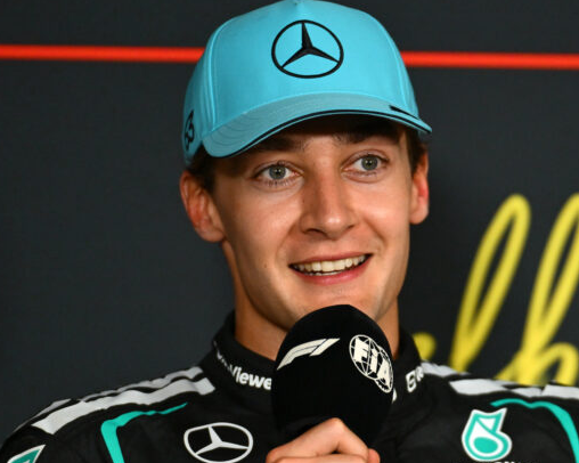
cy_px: 356
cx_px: 450
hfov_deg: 3.4
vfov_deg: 2.7
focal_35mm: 568
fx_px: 9730
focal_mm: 300
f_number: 2.8
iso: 3200
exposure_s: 1/500
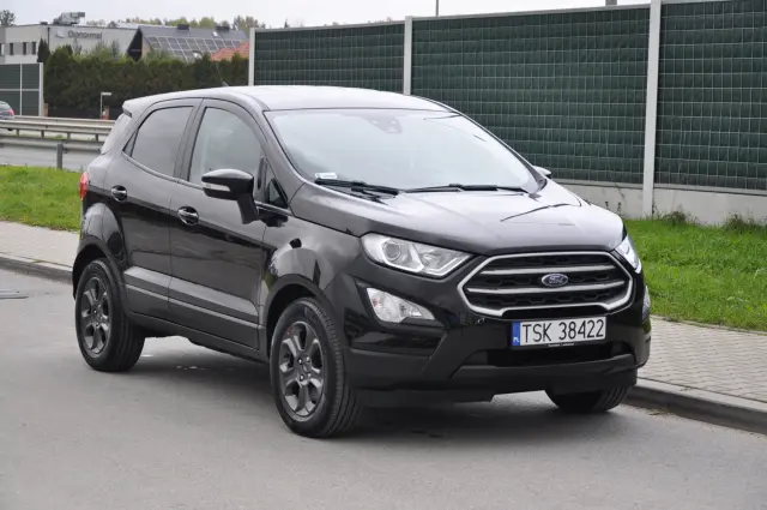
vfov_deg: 15.7
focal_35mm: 87
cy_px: 255
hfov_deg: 23.4
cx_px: 384
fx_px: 1851
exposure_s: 1/125
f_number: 5.3
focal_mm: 58
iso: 400
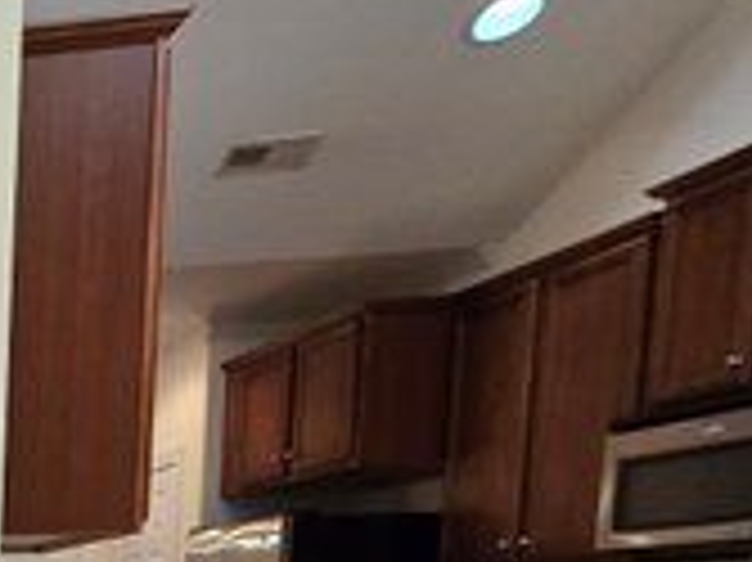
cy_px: 762
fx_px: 1064
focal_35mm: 49
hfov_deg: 21.1
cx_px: -664
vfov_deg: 25.0
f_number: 2.2
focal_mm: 2.2
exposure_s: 1/60
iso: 250
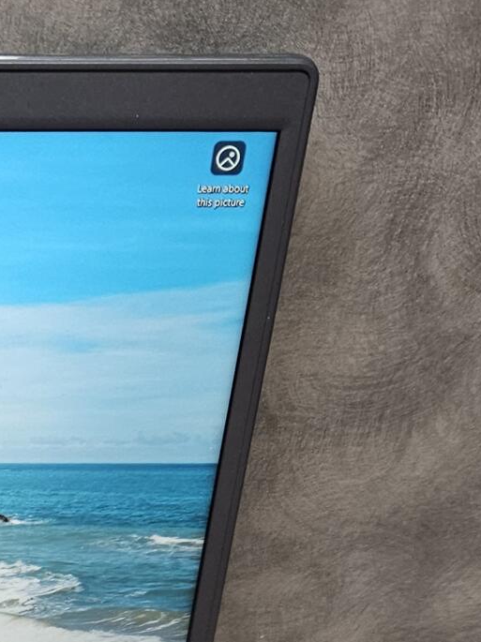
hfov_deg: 15.2
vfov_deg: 21.2
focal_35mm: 86
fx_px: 1595
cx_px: -334
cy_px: 776
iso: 160
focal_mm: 5.4
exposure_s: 1/100
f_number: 1.8
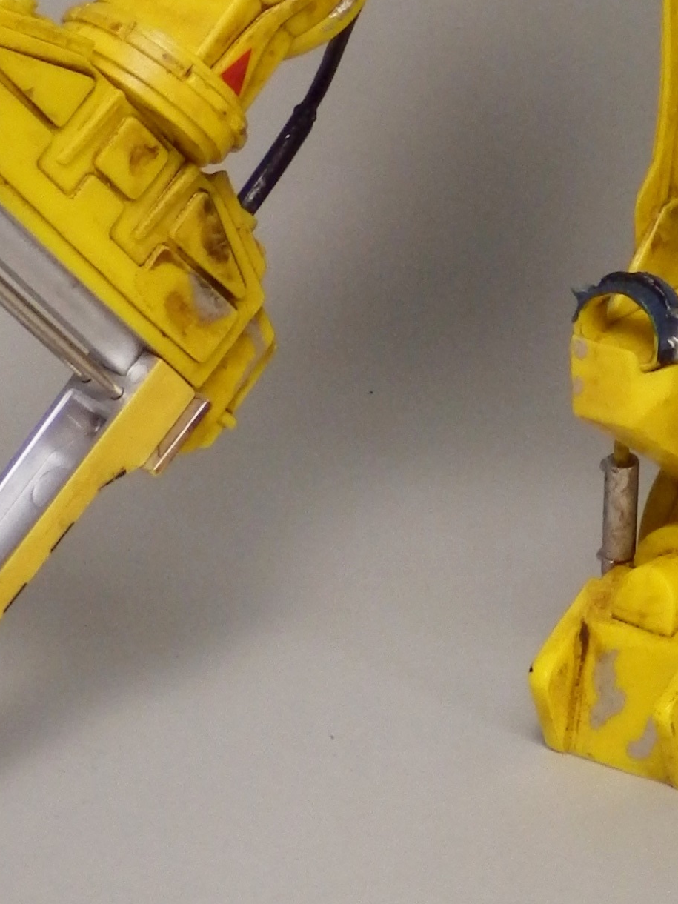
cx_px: 665
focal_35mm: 204
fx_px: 5327
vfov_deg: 9.6
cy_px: -161
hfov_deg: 7.3
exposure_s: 1/30
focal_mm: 9.8
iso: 200
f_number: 4.1
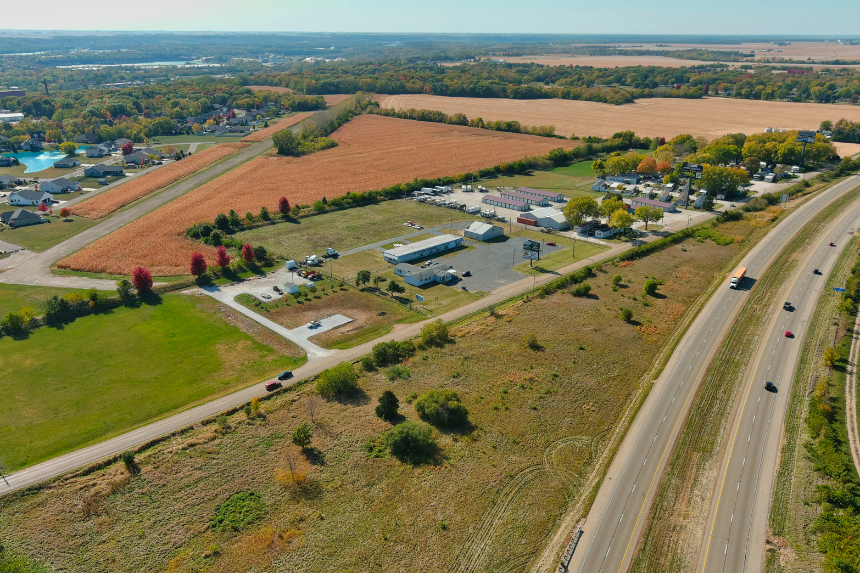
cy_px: 292
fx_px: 717
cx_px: 416
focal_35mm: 30
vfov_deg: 43.6
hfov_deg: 61.9
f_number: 2.8
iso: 105
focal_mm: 10.6
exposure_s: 1/1456
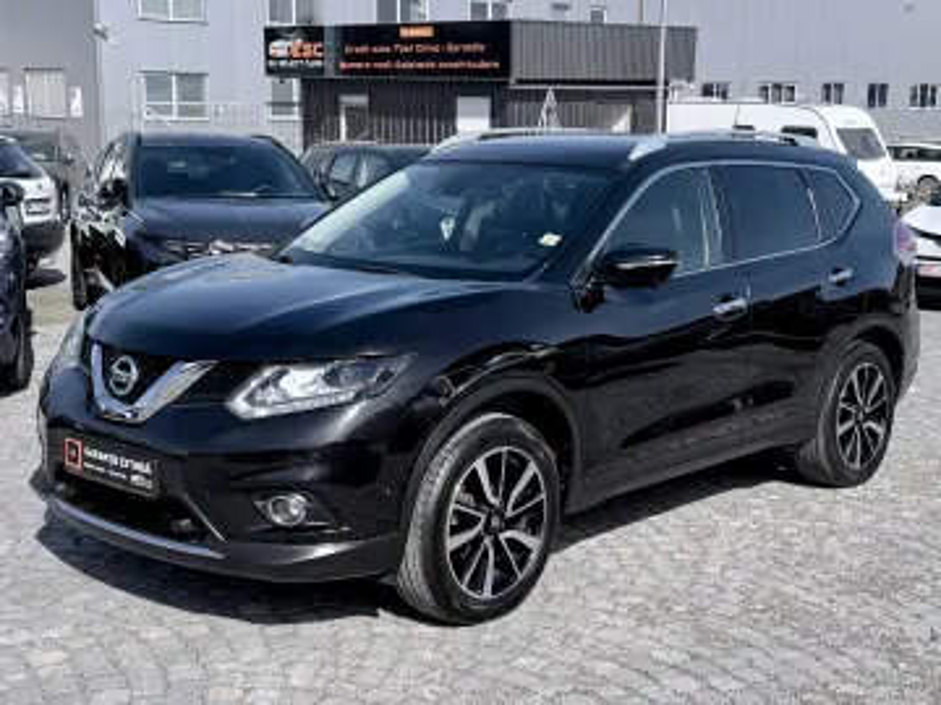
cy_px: 352
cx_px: 470
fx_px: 652
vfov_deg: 56.8
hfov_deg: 71.6
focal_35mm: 24
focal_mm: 6.76
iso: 80
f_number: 1.78
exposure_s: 1/5714
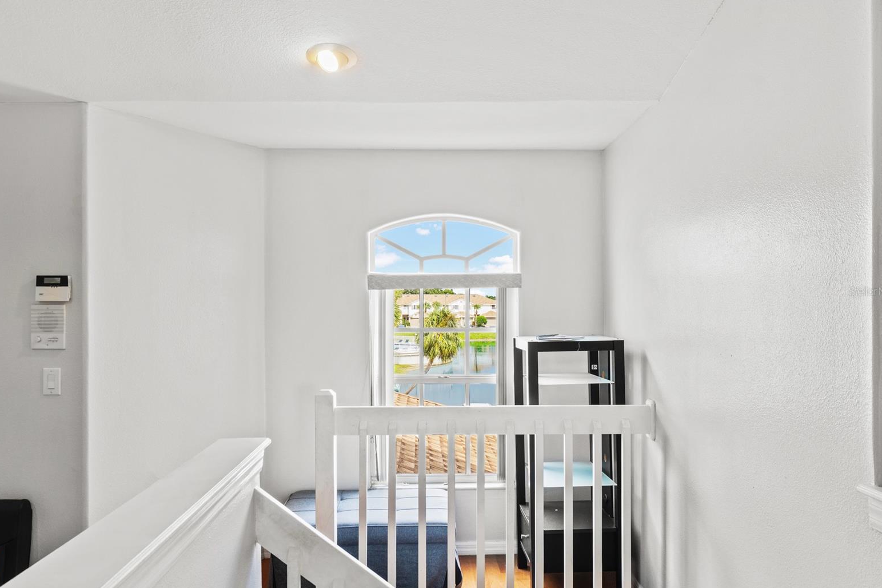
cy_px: 291
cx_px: 442
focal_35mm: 28
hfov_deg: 65.5
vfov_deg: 46.4
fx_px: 686
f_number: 8
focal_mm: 18
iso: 250
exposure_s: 1/15
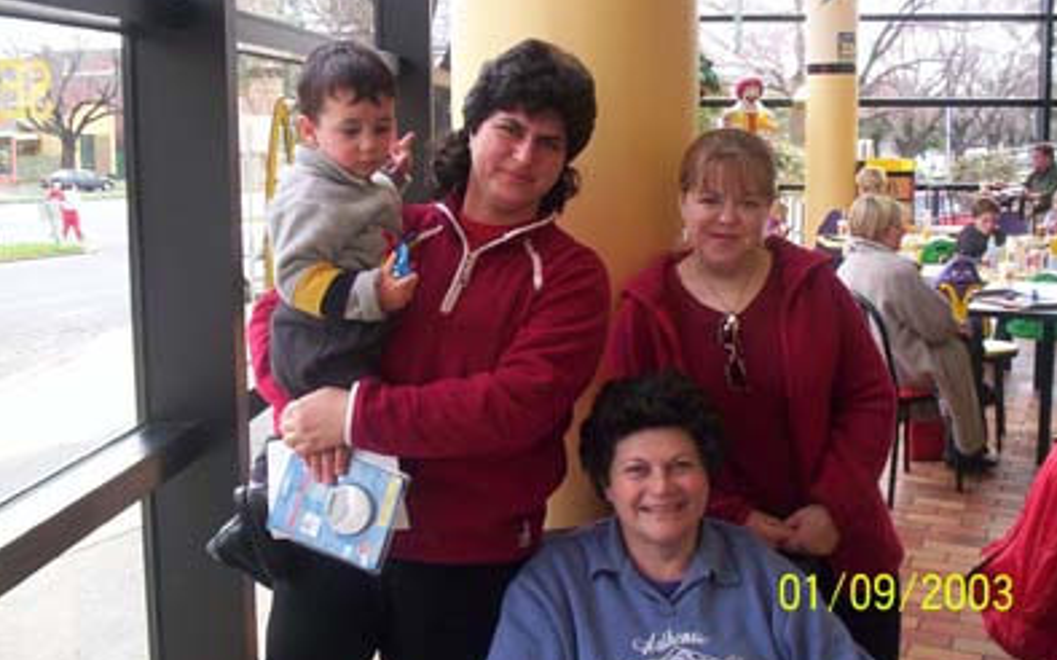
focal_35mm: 41
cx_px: 531
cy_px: 287
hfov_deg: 48.2
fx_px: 1181
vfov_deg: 31.2
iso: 140
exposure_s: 1/60
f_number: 4.5
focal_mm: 4.99
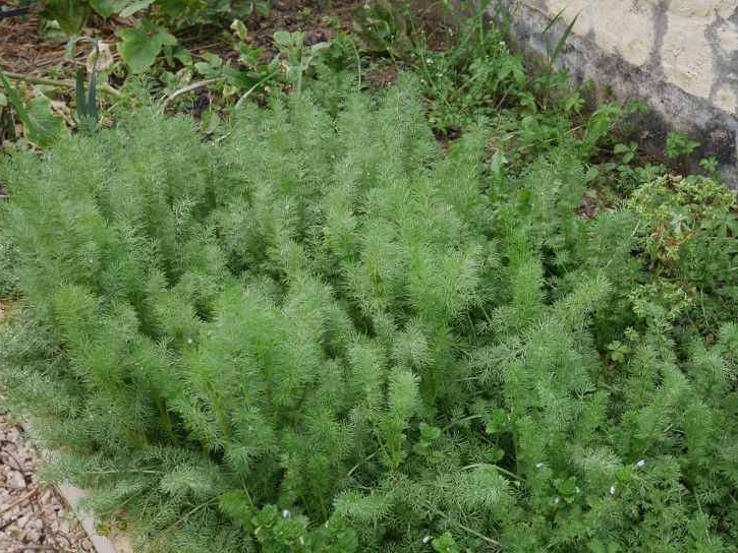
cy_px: 374
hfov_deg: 39.1
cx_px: 500
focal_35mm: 48
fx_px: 1024
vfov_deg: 30.0
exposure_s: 1/60
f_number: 4
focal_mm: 17
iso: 250
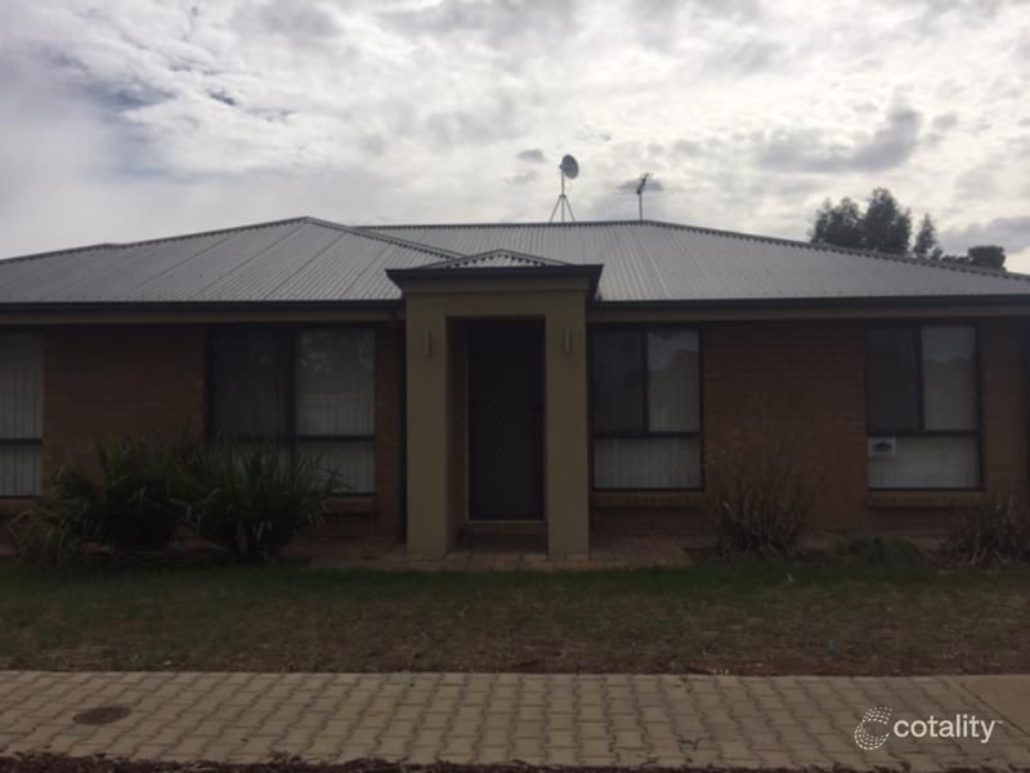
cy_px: 386
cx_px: 515
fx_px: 863
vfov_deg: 48.2
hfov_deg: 61.7
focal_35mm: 29
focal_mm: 4.15
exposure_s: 1/5650
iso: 32
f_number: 2.2
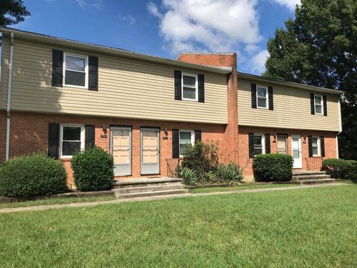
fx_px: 289
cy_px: 134
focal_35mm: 28
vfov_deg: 49.7
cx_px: 178
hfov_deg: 63.4
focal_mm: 3.99
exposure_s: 1/3096
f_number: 1.8
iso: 20
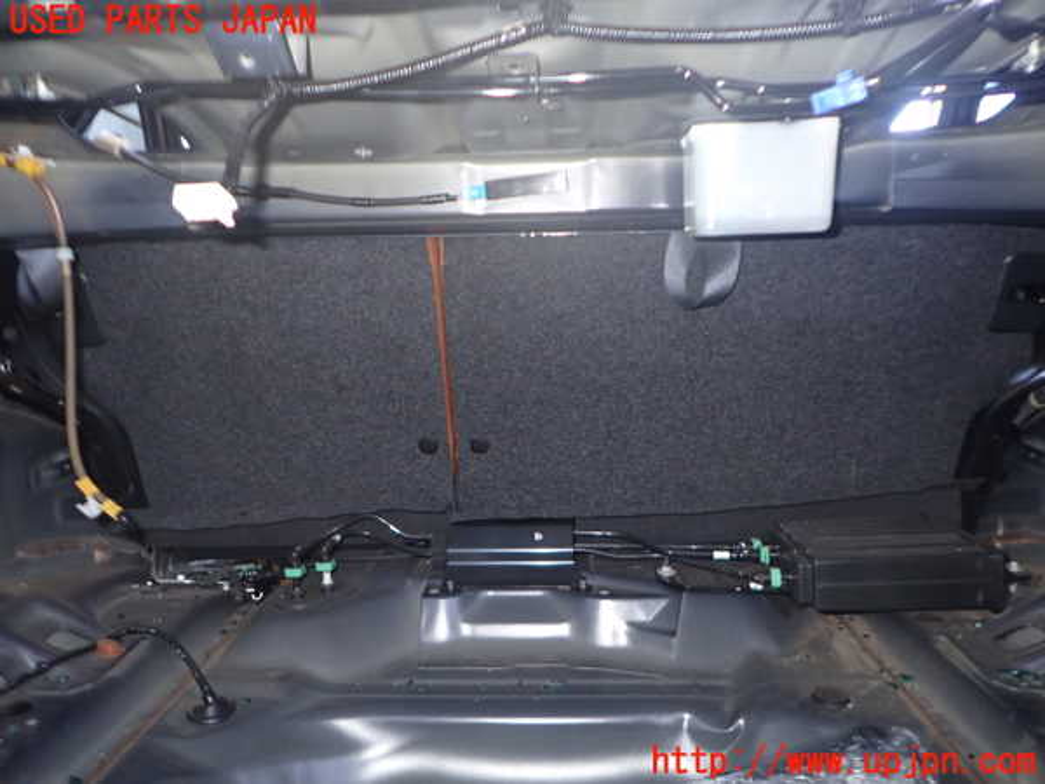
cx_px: 522
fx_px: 755
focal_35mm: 25
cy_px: 392
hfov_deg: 69.4
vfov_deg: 54.9
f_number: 2
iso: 320
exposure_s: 1/30
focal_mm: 4.5
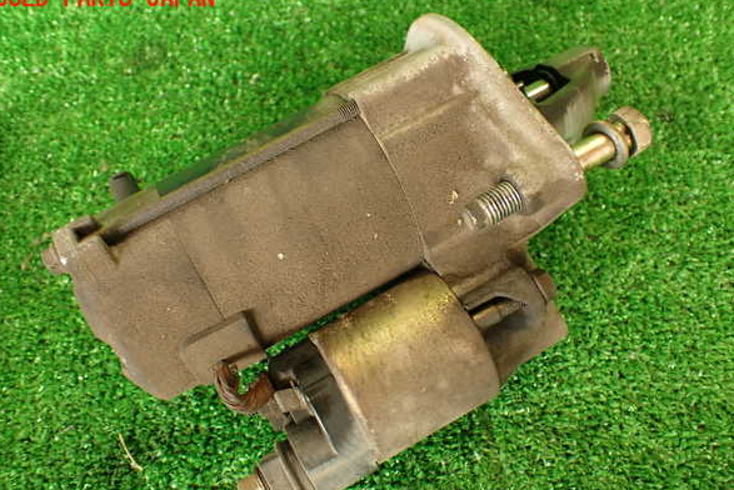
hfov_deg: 55.8
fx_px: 694
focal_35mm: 34
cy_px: 264
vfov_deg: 38.9
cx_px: 363
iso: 200
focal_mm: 5.79
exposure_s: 1/30
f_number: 2.4
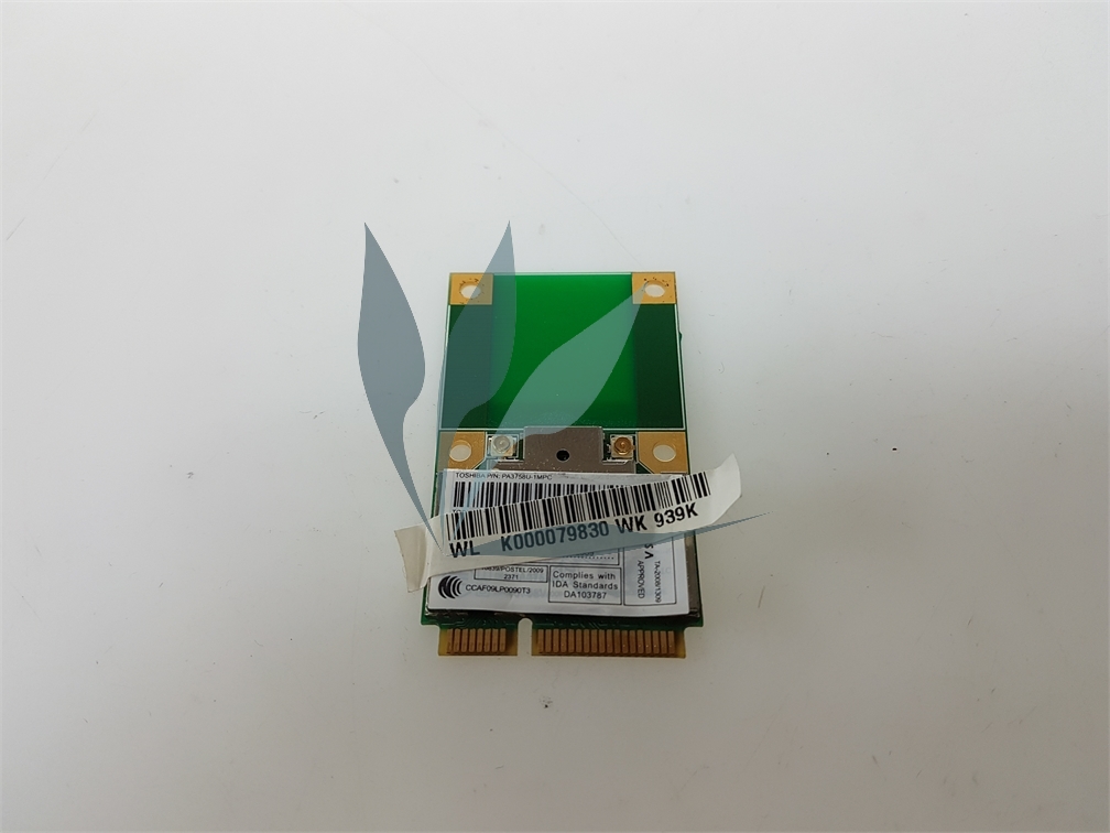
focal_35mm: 26
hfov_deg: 67.3
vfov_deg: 53.1
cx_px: 555
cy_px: 416
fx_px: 834
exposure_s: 1/100
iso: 50
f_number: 1.7
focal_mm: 4.2
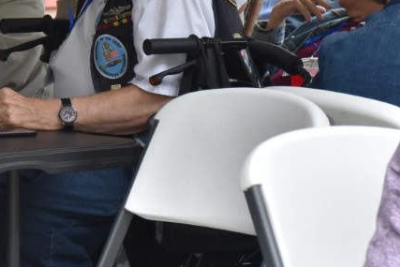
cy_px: -17
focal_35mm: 303
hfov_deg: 6.7
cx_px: -100
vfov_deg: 4.5
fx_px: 3371
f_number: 5.3
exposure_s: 1/250
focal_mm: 75
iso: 400
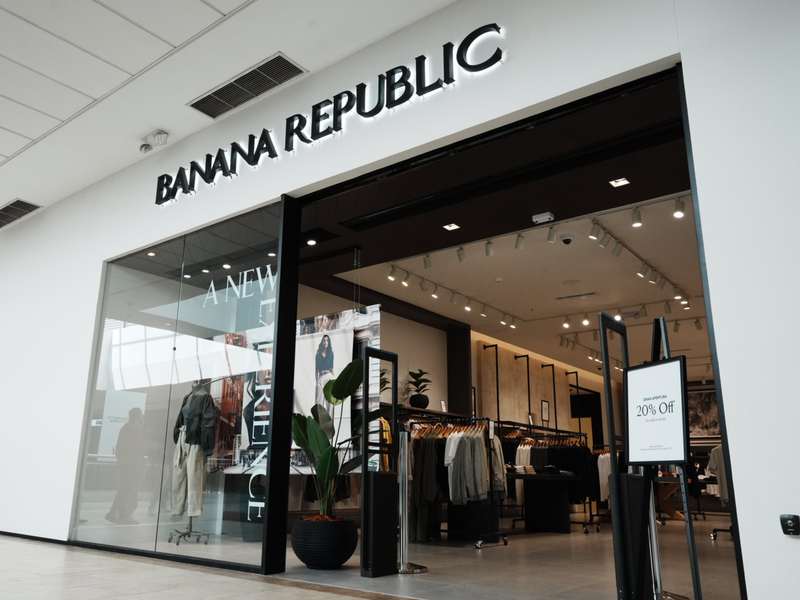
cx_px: 363
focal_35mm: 29
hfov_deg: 62.3
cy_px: 304
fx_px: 660
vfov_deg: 48.9
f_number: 9
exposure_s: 1/500
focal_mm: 25.5
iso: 2500
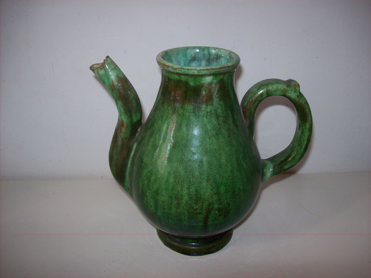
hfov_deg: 51.4
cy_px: 139
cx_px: 186
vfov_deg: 39.6
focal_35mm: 36
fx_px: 386
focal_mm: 6
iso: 80
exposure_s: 1/64
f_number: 2.7
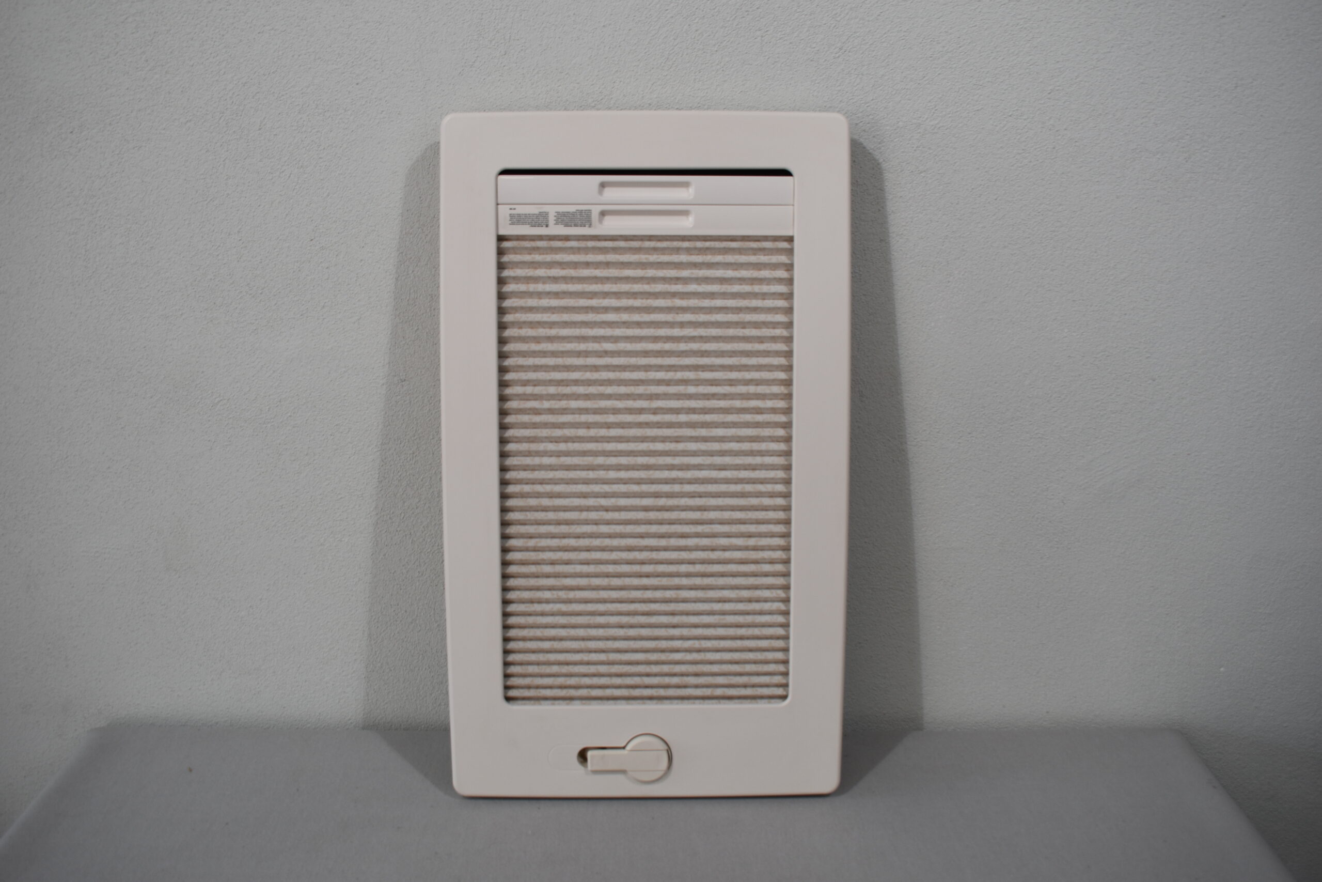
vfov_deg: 40.0
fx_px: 1212
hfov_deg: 57.2
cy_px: 441
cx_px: 661
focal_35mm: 33
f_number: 5.6
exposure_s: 1/160
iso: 200
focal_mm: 22
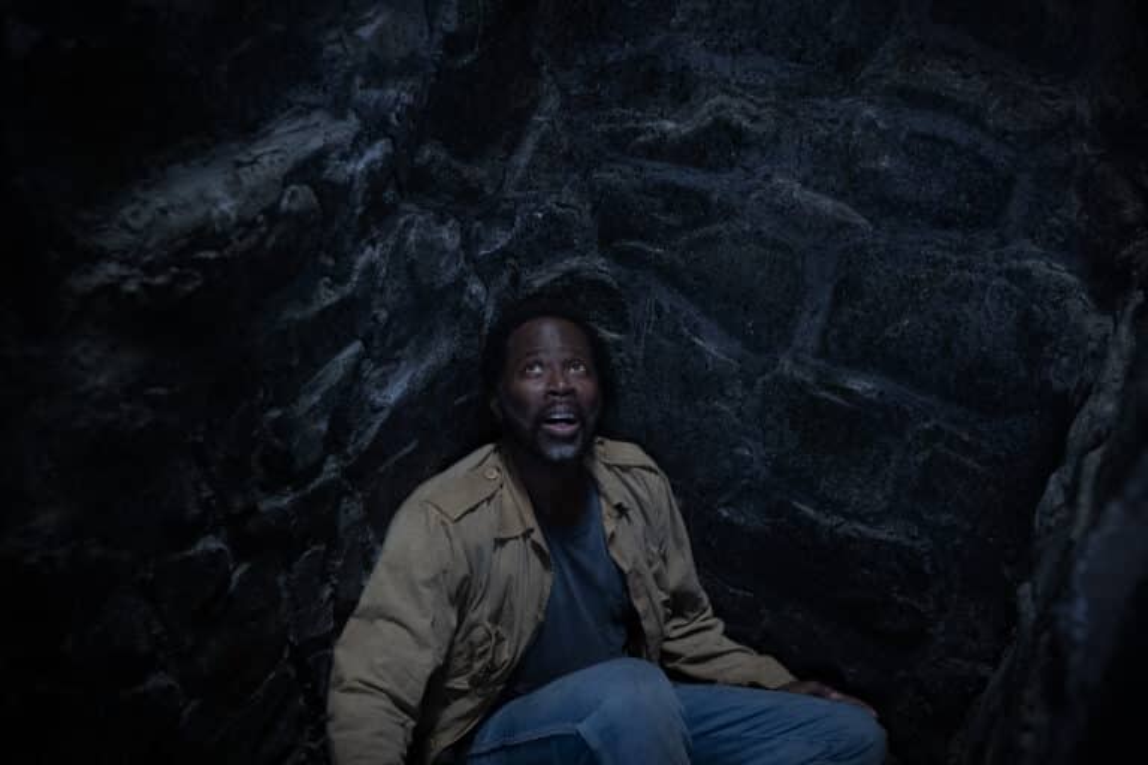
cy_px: 382
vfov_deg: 36.9
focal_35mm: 36
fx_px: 1148
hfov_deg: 53.1
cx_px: 574
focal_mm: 24
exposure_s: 1/40
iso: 2500
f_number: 2.2
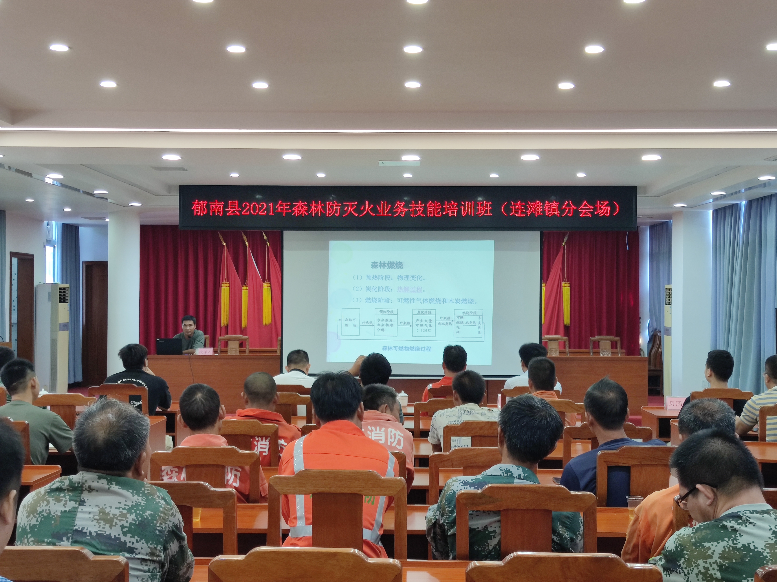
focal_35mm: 47
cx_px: 388
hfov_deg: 40.4
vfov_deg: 30.9
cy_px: 291
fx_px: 1055
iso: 161
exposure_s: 1/100
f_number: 1.69
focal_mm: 6.72
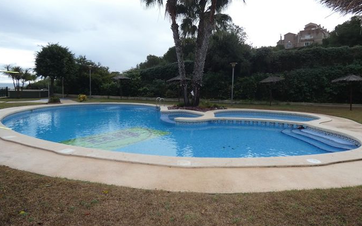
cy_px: 100
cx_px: 185
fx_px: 217
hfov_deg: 79.7
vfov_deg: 54.9
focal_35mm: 22
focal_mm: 3.6
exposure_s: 1/250
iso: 80
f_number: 2.8
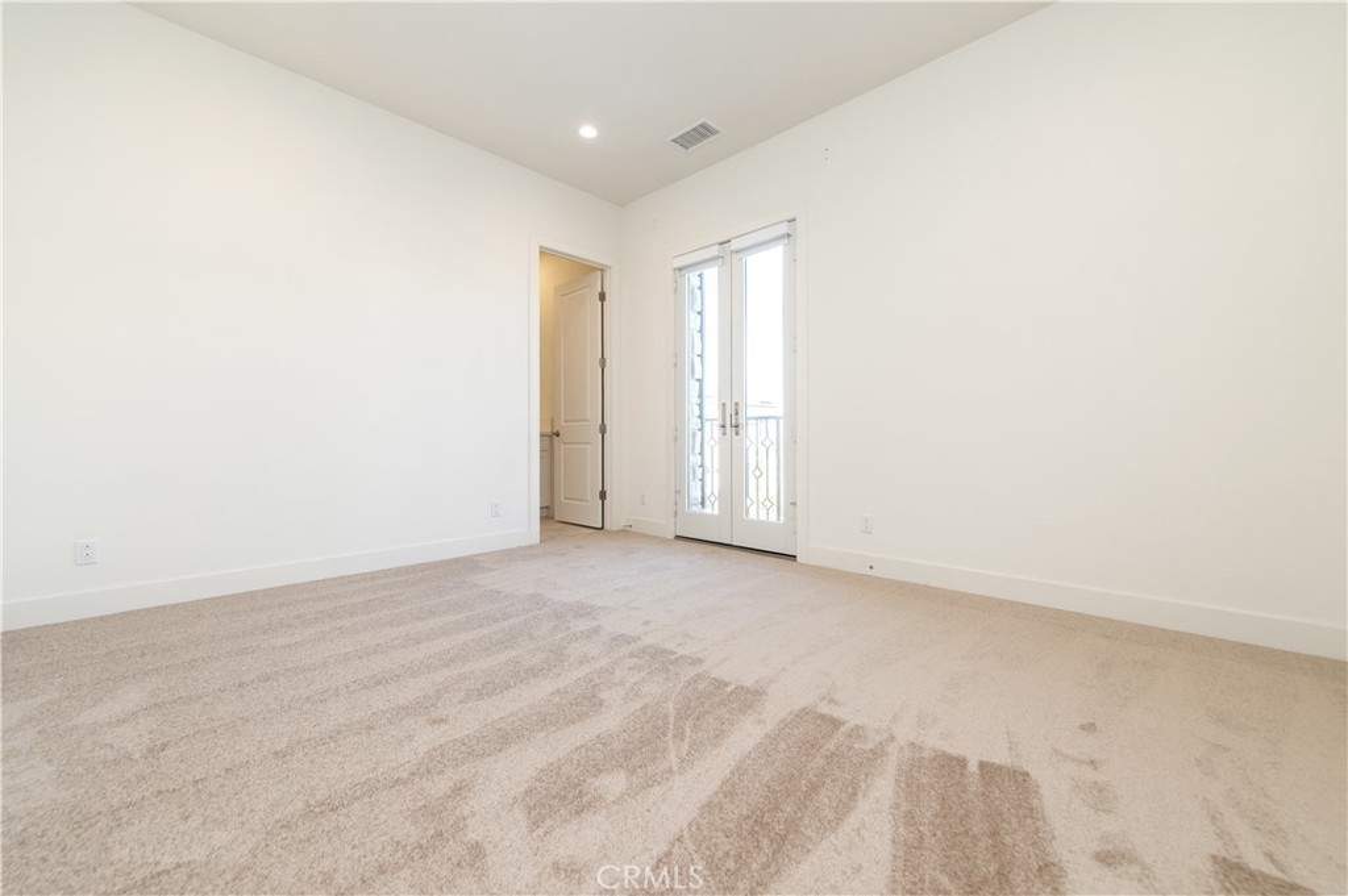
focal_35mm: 14
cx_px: 674
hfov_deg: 104.3
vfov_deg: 81.1
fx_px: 524
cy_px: 448
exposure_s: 1/100
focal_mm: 14
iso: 200
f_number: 5
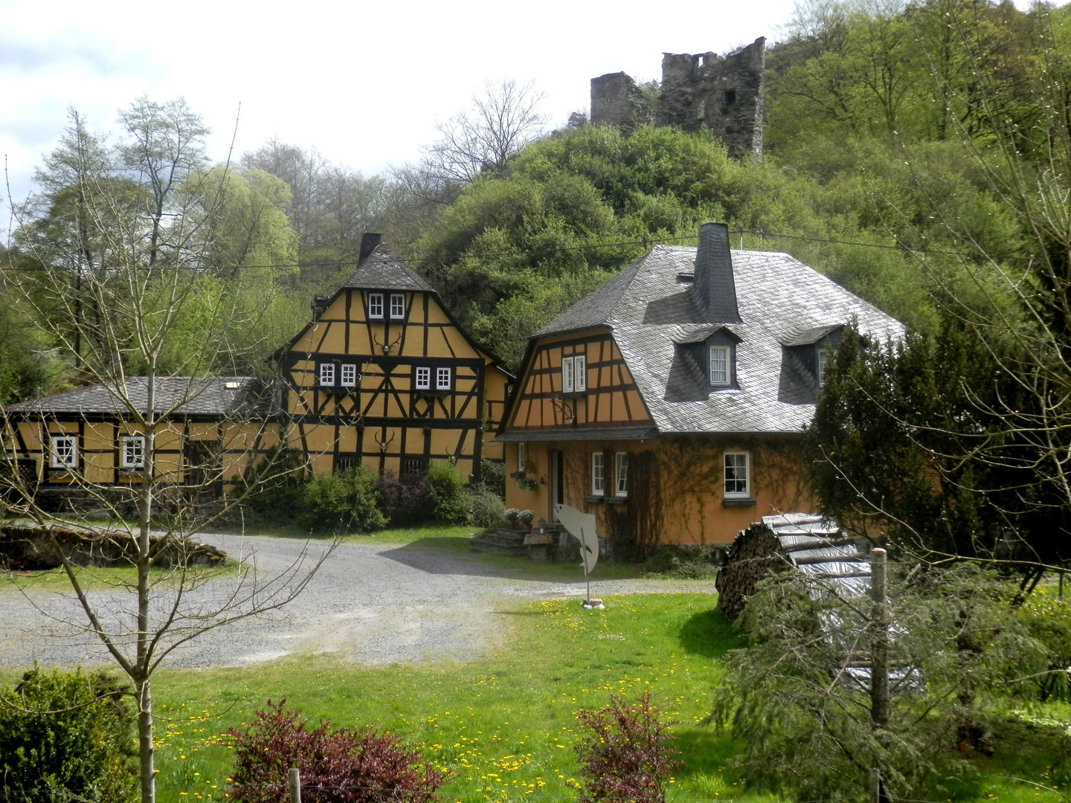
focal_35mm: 45
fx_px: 1392
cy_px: 402
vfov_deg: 32.2
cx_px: 536
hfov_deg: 42.1
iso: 80
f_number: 3.8
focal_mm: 8
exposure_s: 1/800
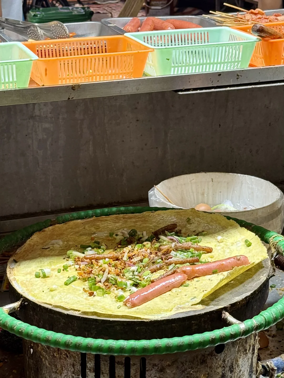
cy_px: 189
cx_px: 142
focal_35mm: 48
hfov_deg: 30.3
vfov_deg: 39.7
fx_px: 525
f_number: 1.78
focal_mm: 6.76
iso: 50
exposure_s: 1/100
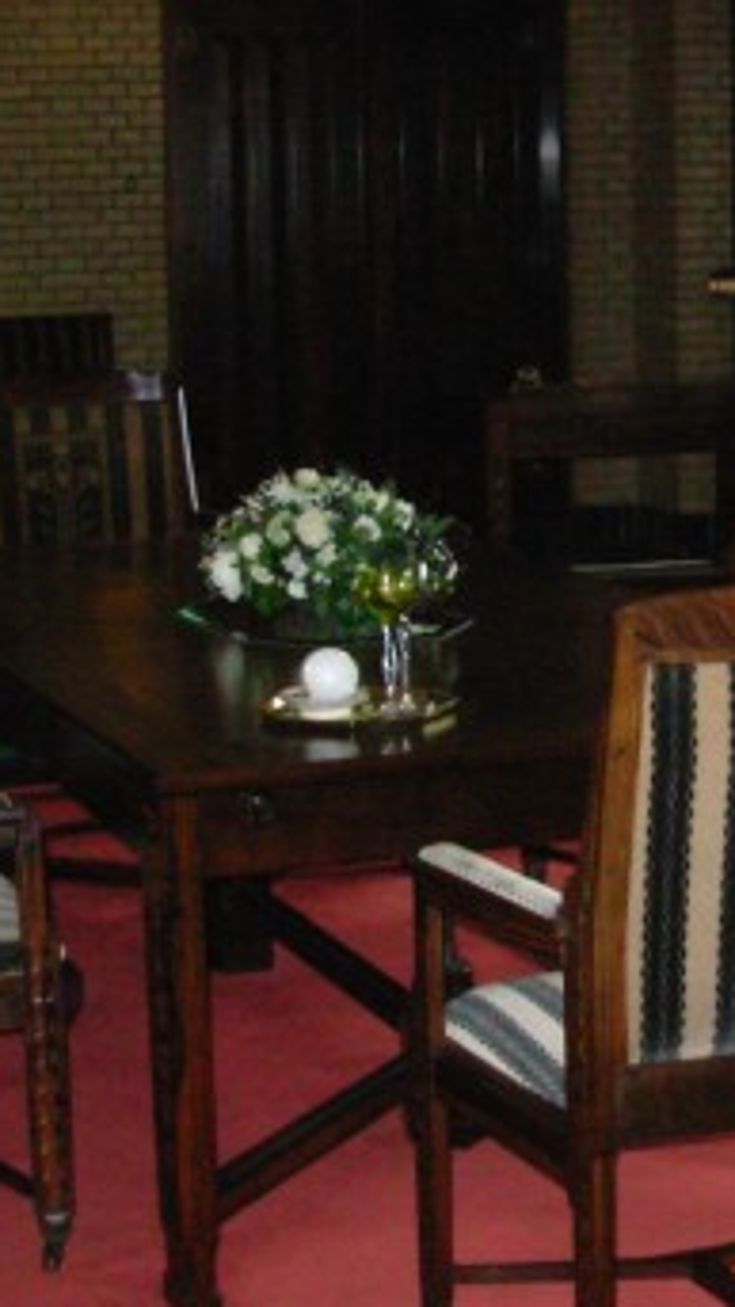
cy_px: 667
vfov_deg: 25.0
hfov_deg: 14.2
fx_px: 2944
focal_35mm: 85
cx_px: 564
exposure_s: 1/128
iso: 200
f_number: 2.9
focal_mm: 6.3
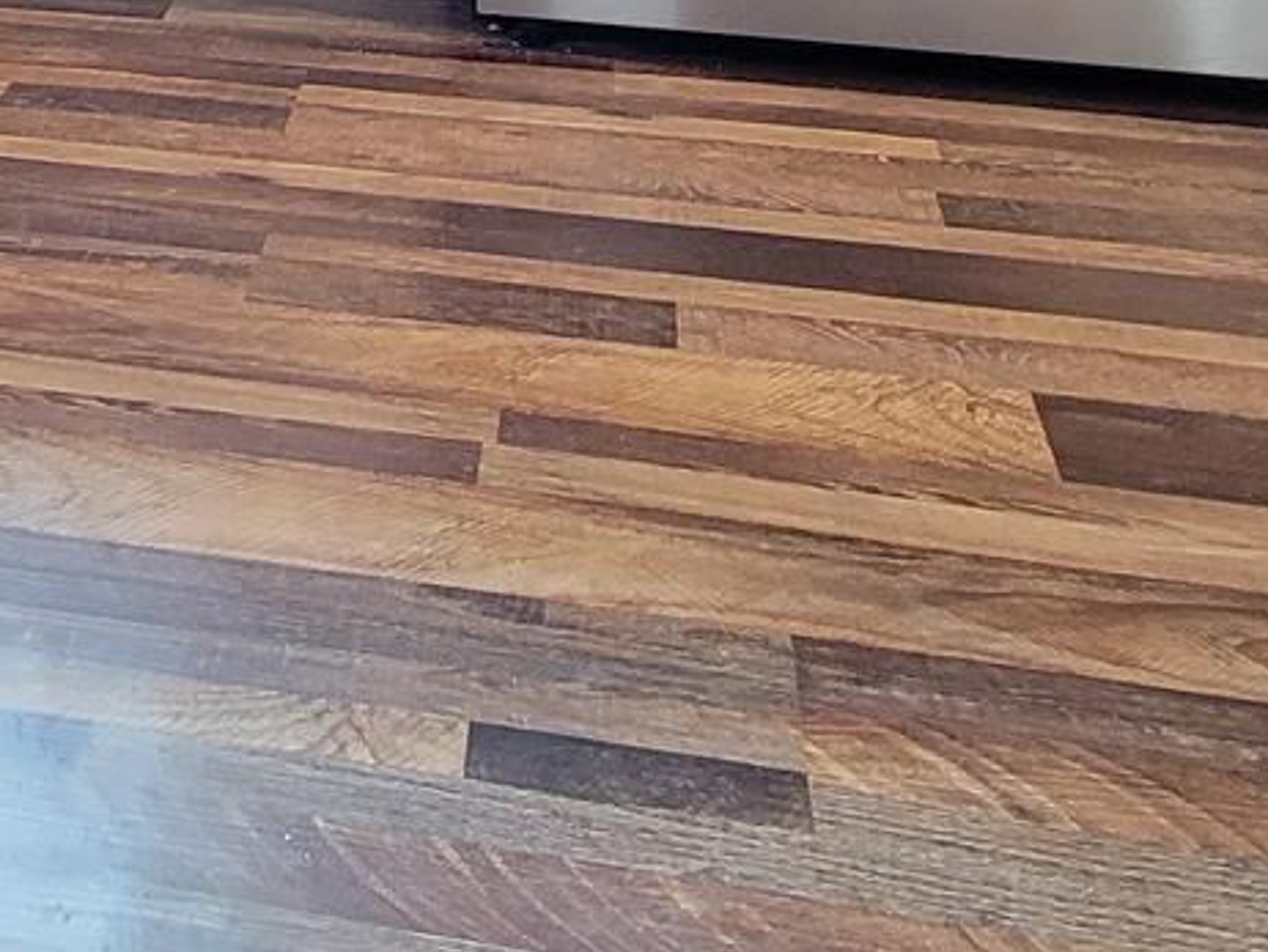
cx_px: -37
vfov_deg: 20.4
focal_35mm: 60
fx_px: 2199
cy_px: -538
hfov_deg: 29.7
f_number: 2.2
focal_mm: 2.2
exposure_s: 1/60
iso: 320
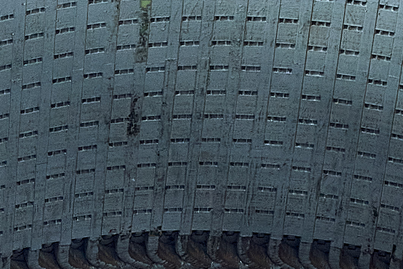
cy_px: 833
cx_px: -94
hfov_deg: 5.9
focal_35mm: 346
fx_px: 3874
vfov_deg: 3.9
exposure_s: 1/200
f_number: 5.6
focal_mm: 50
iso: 640
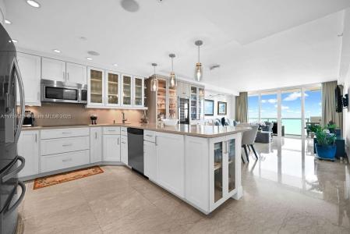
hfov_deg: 104.2
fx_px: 136
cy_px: 117
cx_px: 175
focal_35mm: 14
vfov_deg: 81.3
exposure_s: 1/80
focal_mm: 14
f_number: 4.5
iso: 100
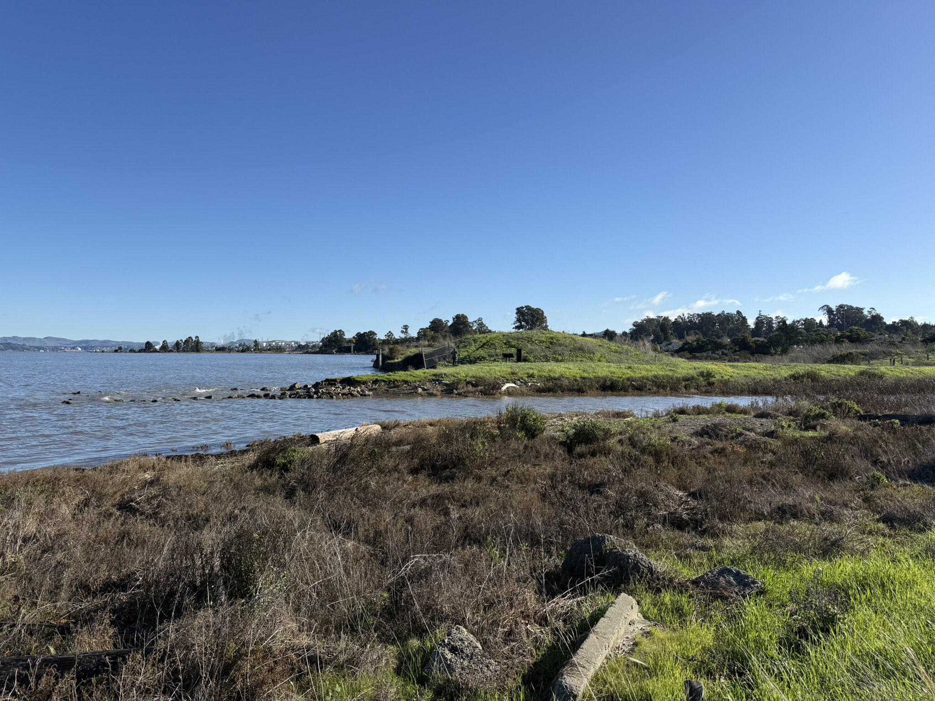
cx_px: 468
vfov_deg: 56.8
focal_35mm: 24
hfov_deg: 71.6
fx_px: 648
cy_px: 350
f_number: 1.78
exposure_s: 1/5319
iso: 80
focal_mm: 6.76
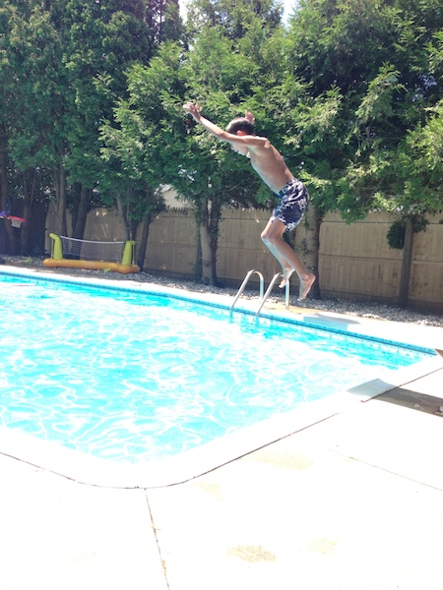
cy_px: 295
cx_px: 222
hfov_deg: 42.9
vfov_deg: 55.4
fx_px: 563
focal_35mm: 33
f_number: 2.4
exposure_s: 1/366
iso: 50
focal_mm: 4.12
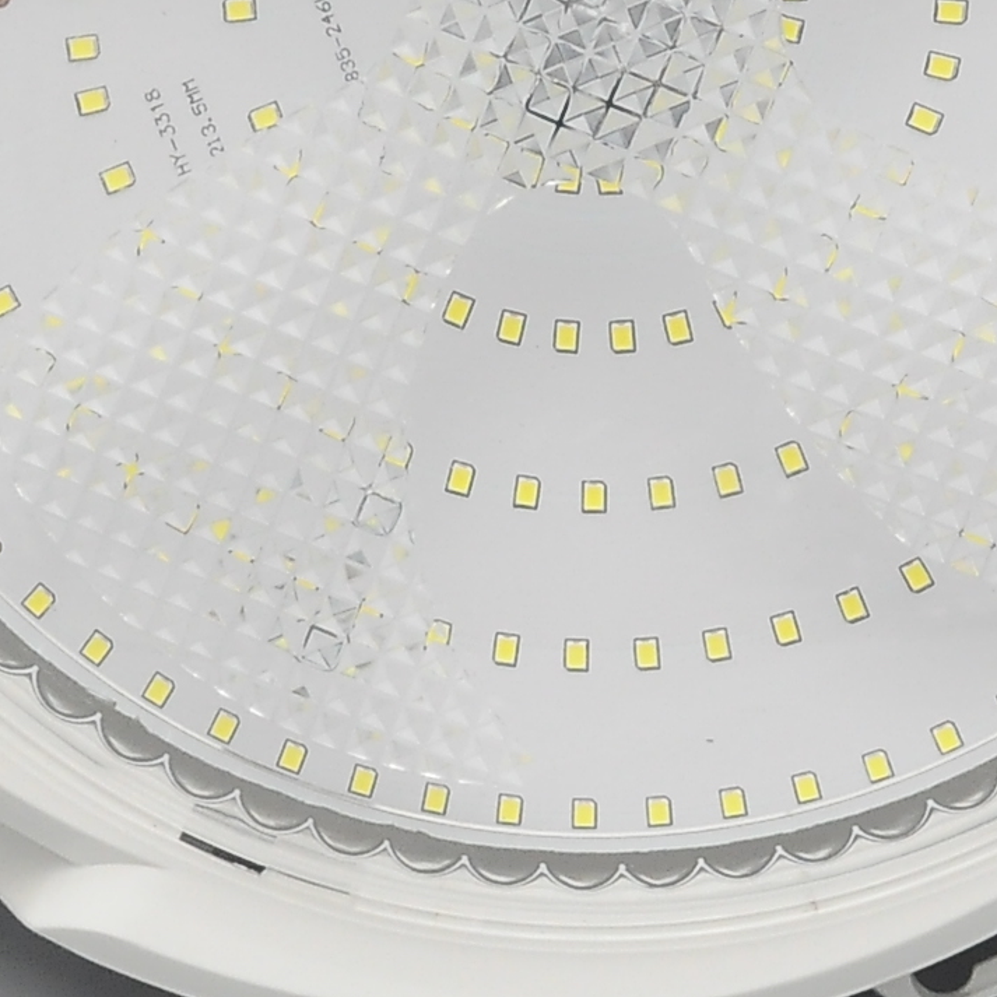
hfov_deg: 6.1
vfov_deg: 6.1
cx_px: 632
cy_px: -41
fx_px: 9352
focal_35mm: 287
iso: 1000
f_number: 8
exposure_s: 1/100
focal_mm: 50
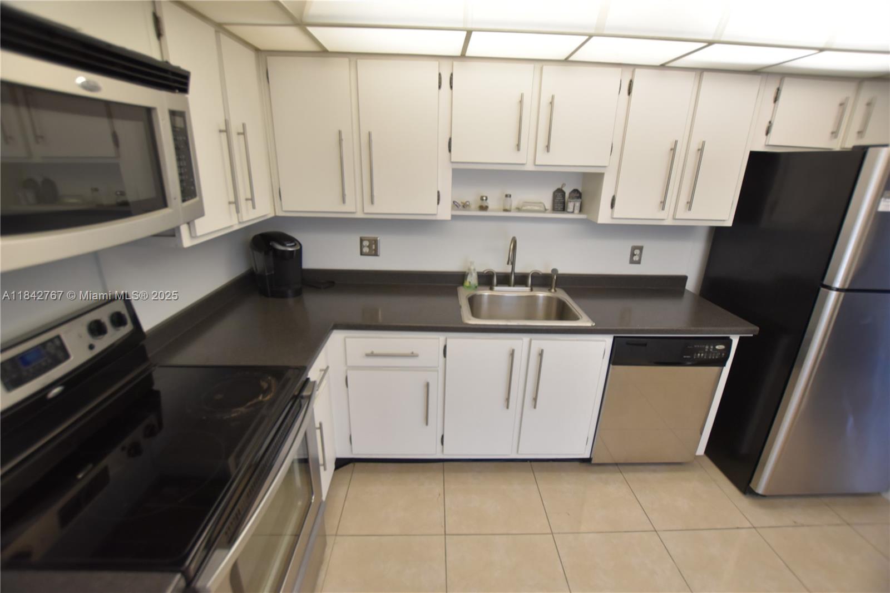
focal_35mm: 15
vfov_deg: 77.3
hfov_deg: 100.4
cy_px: 296
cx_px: 445
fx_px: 371
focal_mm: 10
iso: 720
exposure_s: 1/60
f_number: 4
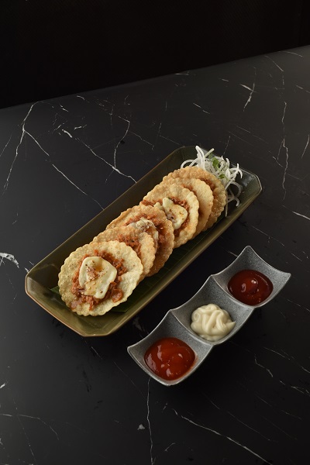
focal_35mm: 50
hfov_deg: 27.0
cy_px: 232
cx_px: 155
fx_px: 646
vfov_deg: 39.6
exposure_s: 1/100
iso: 400
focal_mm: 50
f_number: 13
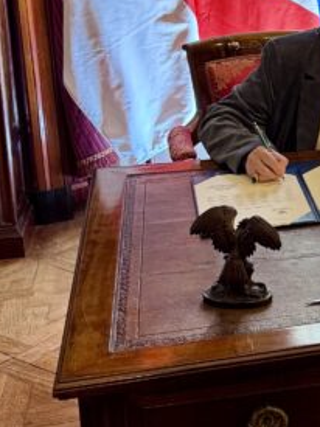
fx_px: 999
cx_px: 478
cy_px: 61
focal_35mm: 81
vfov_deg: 23.6
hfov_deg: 16.6
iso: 320
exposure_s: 1/50
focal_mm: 6.76
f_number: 1.78
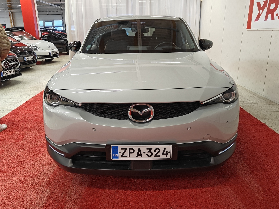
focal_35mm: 29
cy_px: 104
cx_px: 140
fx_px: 234
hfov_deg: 61.7
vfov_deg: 48.2
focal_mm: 5.59
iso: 80
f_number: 1.8
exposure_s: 1/83
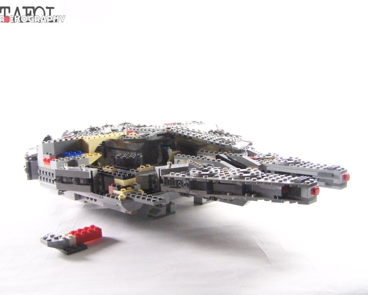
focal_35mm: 40
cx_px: 185
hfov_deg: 45.8
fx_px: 436
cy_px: 148
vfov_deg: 37.3
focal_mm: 6.3
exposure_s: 1/45
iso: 400
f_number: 3.2
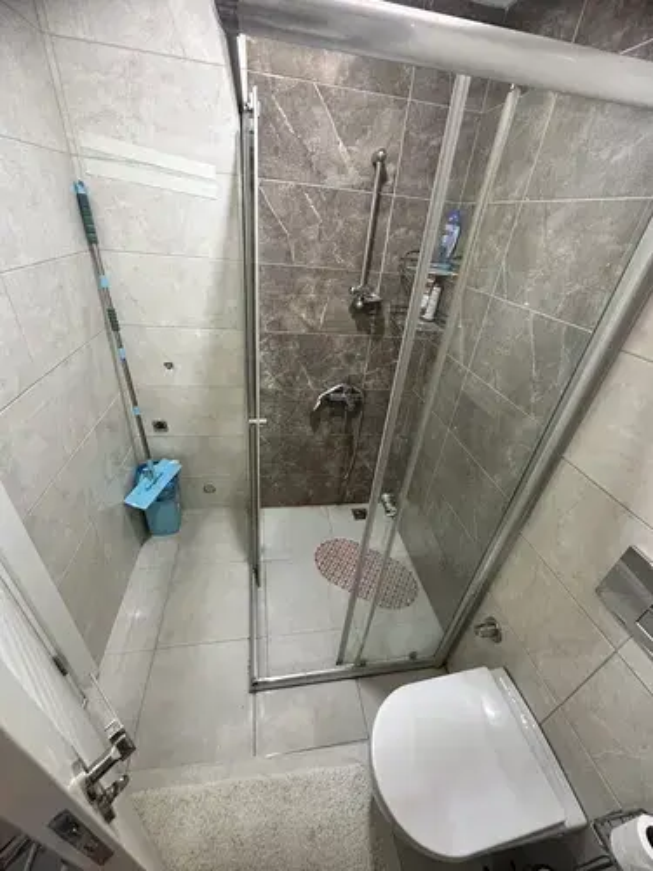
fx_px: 352
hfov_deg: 85.7
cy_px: 436
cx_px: 326
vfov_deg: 102.1
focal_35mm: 14
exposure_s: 1/50
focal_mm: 2.22
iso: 500
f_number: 2.2
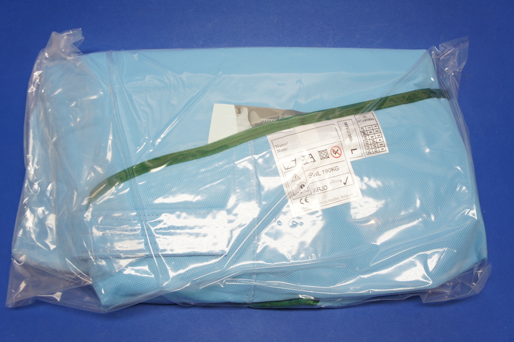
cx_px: 257
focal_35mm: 33
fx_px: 471
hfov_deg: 57.3
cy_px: 171
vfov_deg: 39.9
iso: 200
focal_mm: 22
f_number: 5.6
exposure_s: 1/20
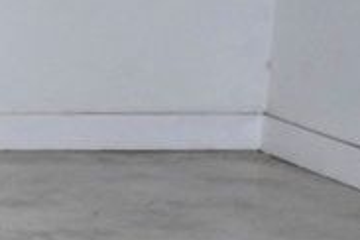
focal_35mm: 218
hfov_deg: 8.3
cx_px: -633
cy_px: 162
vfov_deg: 6.3
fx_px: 2180
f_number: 13
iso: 2500
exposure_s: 1/640
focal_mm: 26
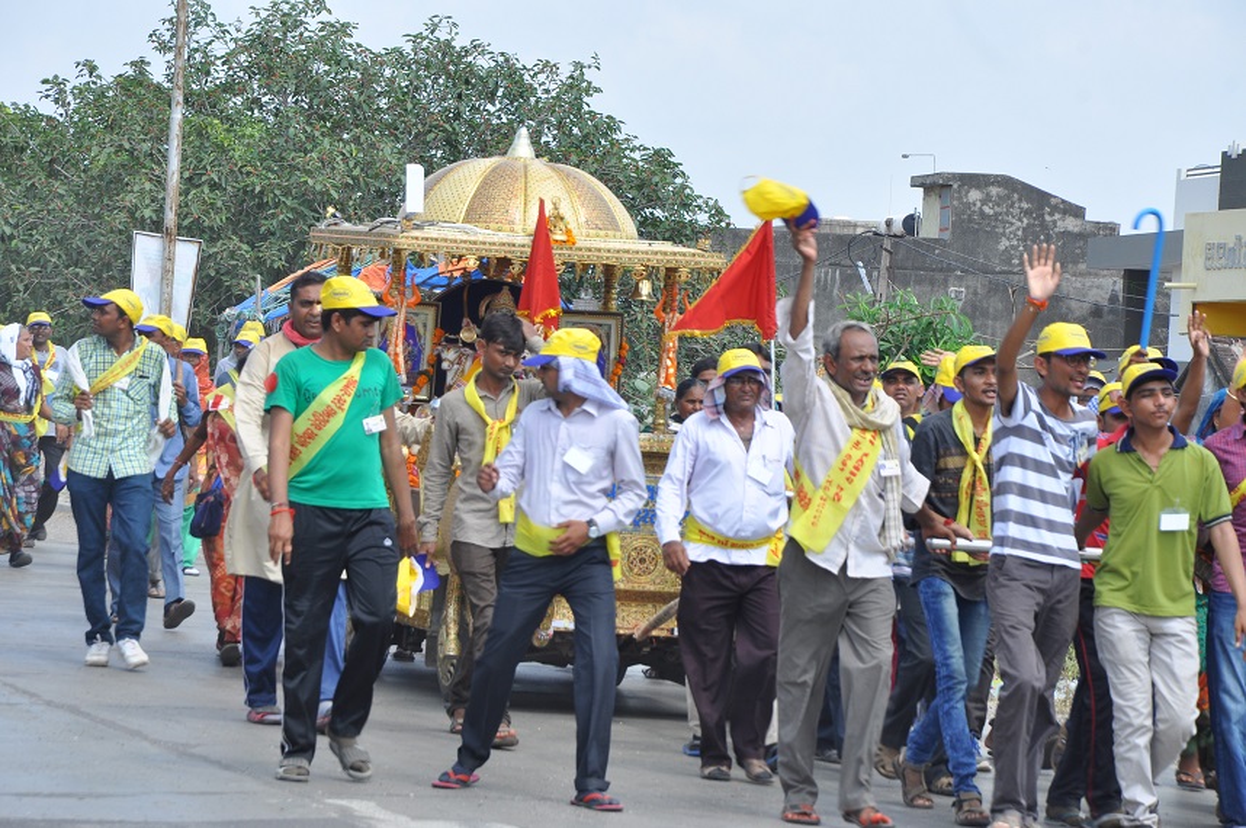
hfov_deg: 13.1
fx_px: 5445
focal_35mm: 158
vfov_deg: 8.7
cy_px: 414
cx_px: 623
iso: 200
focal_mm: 105
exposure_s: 1/125
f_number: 13
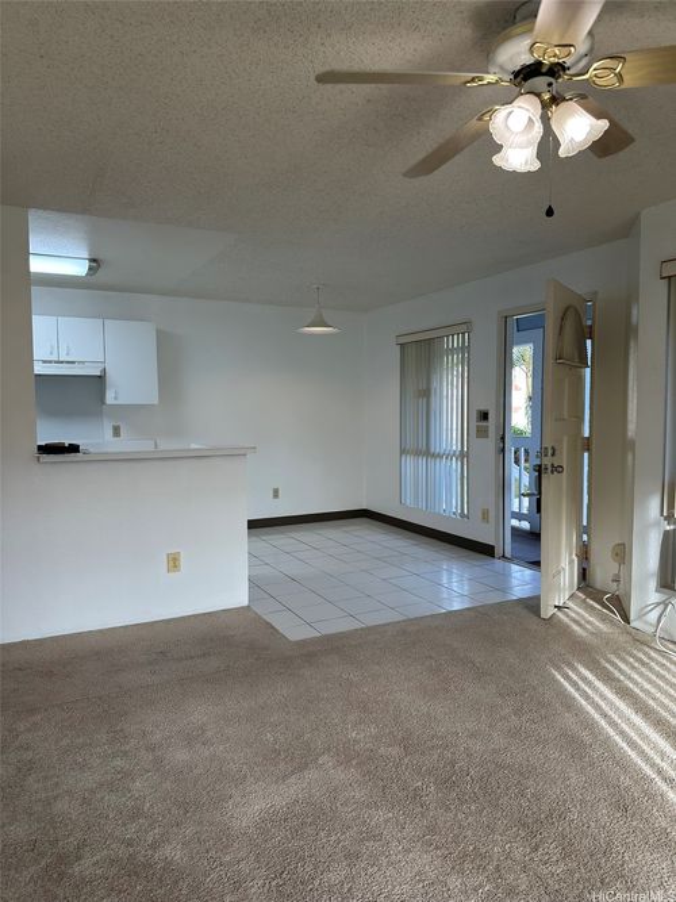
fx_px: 625
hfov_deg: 56.8
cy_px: 451
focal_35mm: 24
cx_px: 338
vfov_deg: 71.6
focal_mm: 6.86
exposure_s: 1/237
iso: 80
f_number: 1.78
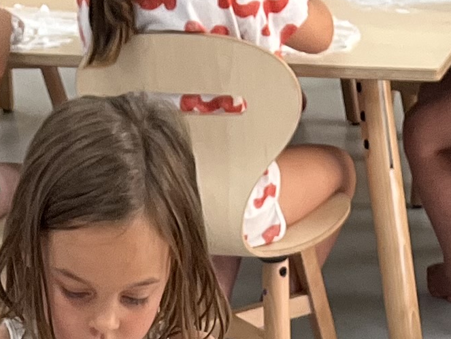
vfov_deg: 8.1
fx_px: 2060
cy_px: 999
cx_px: 258
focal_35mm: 158
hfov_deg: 12.5
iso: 100
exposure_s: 1/121
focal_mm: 5.1
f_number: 1.6
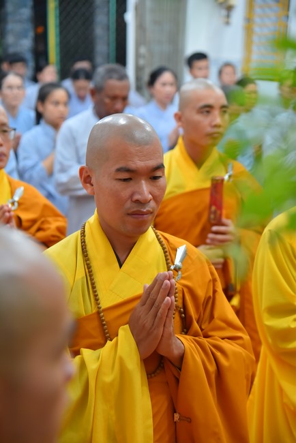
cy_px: 222
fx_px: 924
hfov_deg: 18.2
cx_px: 148
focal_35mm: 75
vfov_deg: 27.0
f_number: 4.5
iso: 1600
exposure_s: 1/160
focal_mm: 75
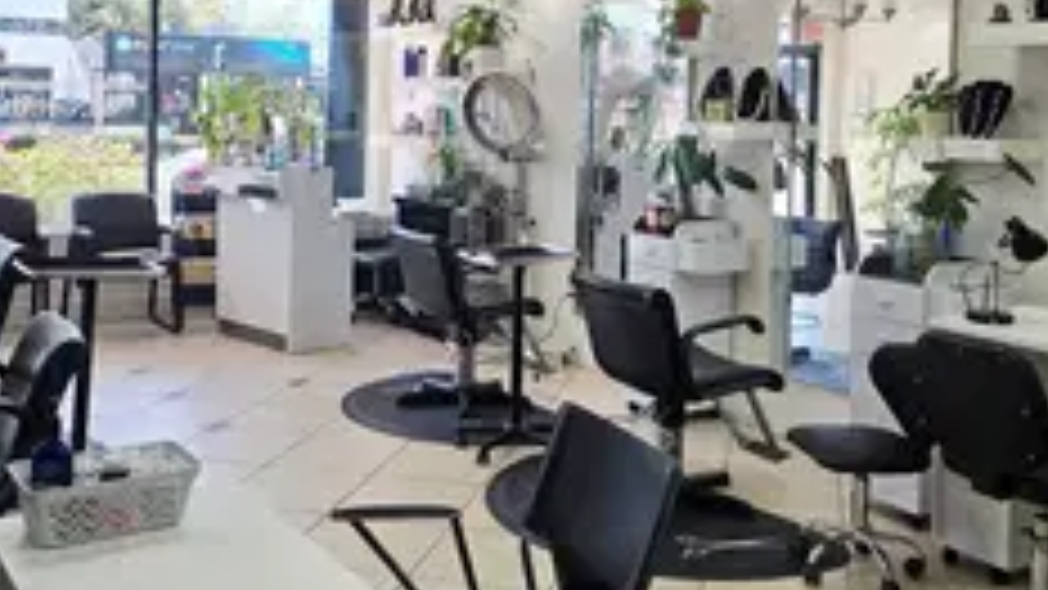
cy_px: 158
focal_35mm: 43
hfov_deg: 47.4
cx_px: 535
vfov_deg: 27.4
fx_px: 1195
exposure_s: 1/120
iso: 12
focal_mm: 6.3
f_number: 1.7
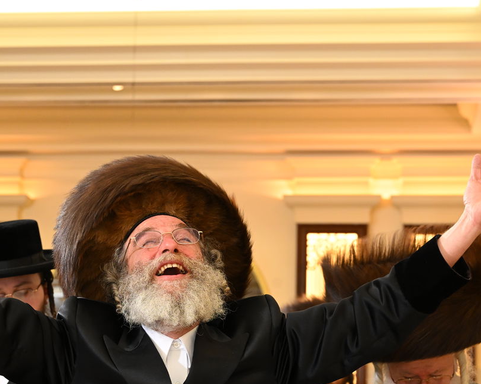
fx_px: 1622
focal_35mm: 114
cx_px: 168
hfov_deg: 16.8
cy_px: 274
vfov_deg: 13.5
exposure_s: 1/200
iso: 2000
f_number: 6.3
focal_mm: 70
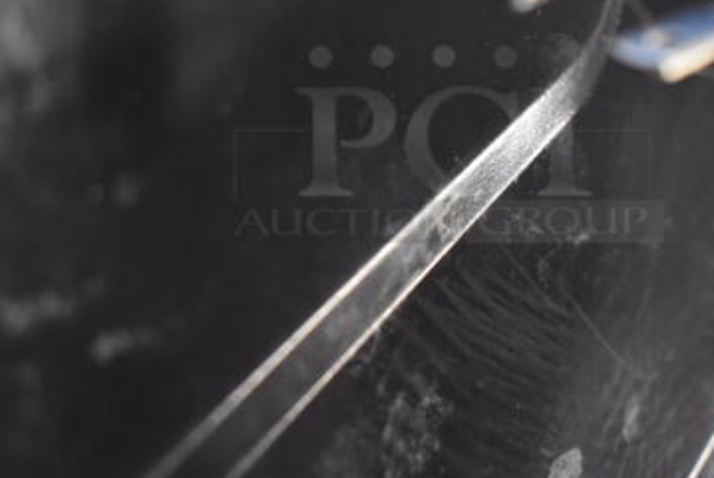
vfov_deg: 19.7
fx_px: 1367
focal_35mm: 69
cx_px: 444
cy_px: 137
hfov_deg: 29.2
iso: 2500
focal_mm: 27
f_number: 4
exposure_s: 1/60
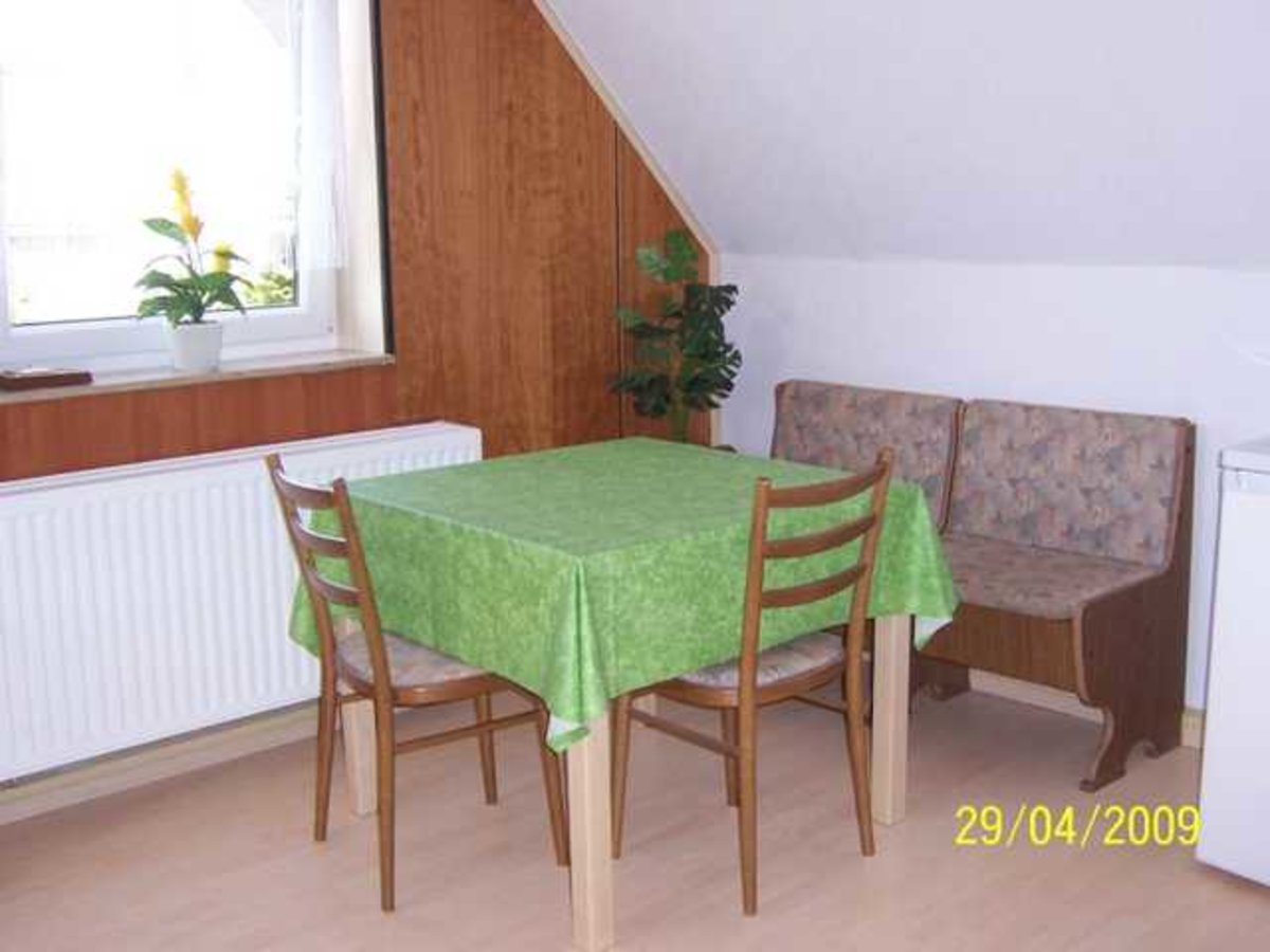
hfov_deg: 46.8
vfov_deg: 36.0
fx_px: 1468
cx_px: 635
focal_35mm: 40
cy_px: 476
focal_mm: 6.7
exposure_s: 1/60
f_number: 3.4
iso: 140
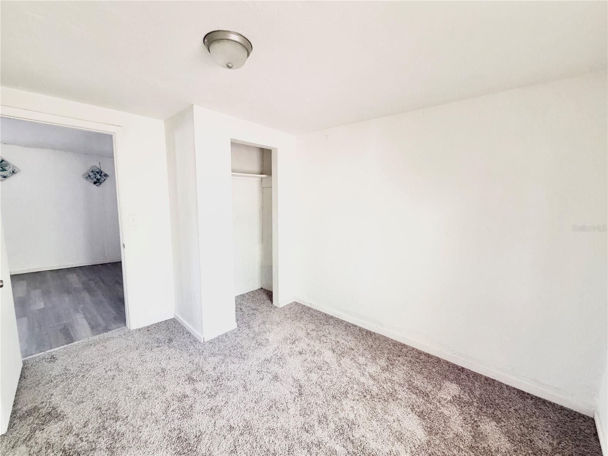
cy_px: 228
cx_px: 304
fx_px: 246
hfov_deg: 102.1
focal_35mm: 14
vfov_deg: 85.7
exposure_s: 1/63
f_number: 2.2
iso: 320
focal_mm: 2.22
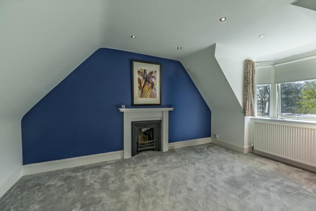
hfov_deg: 104.2
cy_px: 106
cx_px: 158
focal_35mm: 14
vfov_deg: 81.2
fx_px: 123
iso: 400
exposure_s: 1/250
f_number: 5.6
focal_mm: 14
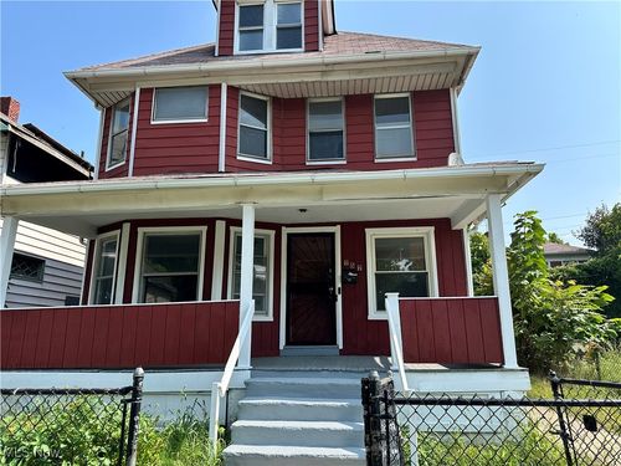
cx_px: 310
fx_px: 431
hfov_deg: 71.6
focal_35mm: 24
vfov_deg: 56.8
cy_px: 233
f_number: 1.78
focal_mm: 6.86
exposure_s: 1/2525
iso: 80
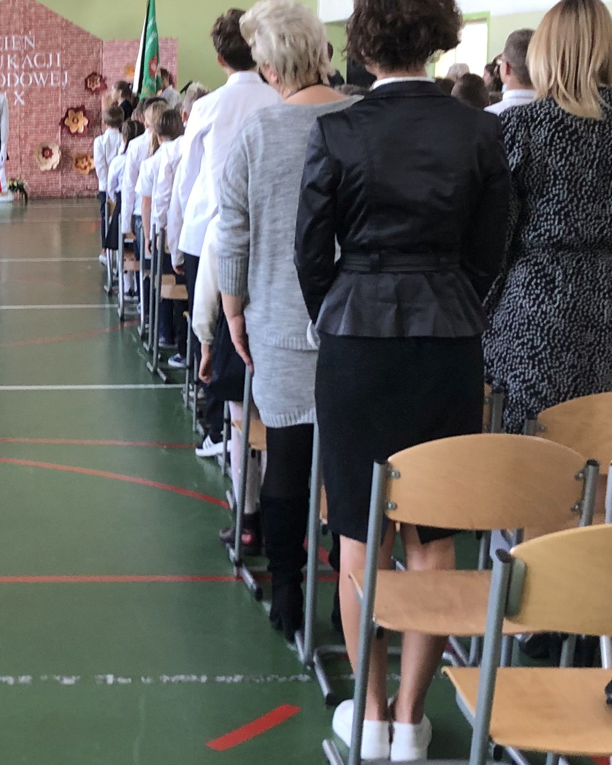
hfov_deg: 20.1
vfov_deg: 26.0
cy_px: 347
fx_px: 1653
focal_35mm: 73
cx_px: -47
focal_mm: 4
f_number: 1.8
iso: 32
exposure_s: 1/24
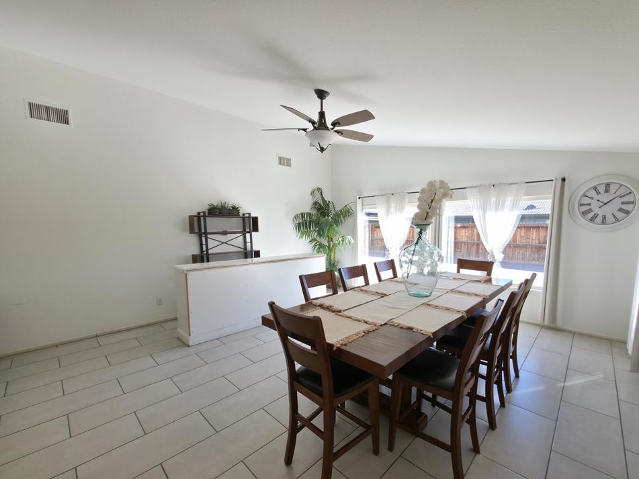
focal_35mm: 14
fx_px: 258
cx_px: 343
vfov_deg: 85.5
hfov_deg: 101.9
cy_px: 257
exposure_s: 1/120
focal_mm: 2.2
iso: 25
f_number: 1.9
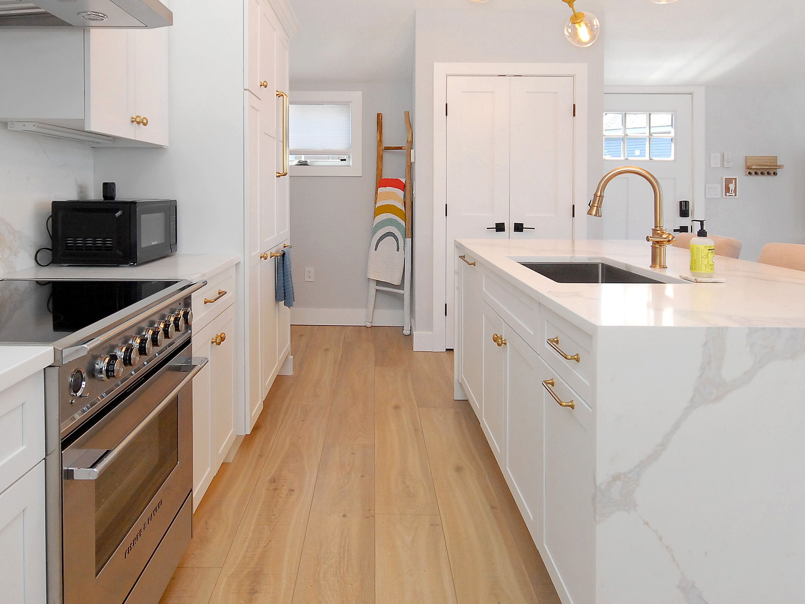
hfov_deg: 73.9
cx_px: 386
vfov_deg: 58.4
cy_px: 239
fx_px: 535
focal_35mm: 23
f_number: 5.6
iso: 640
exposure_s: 1/60
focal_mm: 10
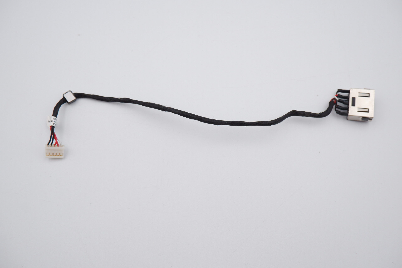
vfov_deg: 36.9
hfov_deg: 53.1
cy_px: 134
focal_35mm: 36
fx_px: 402
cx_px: 201
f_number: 6.4
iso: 1250
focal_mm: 24.9
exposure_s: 1/480
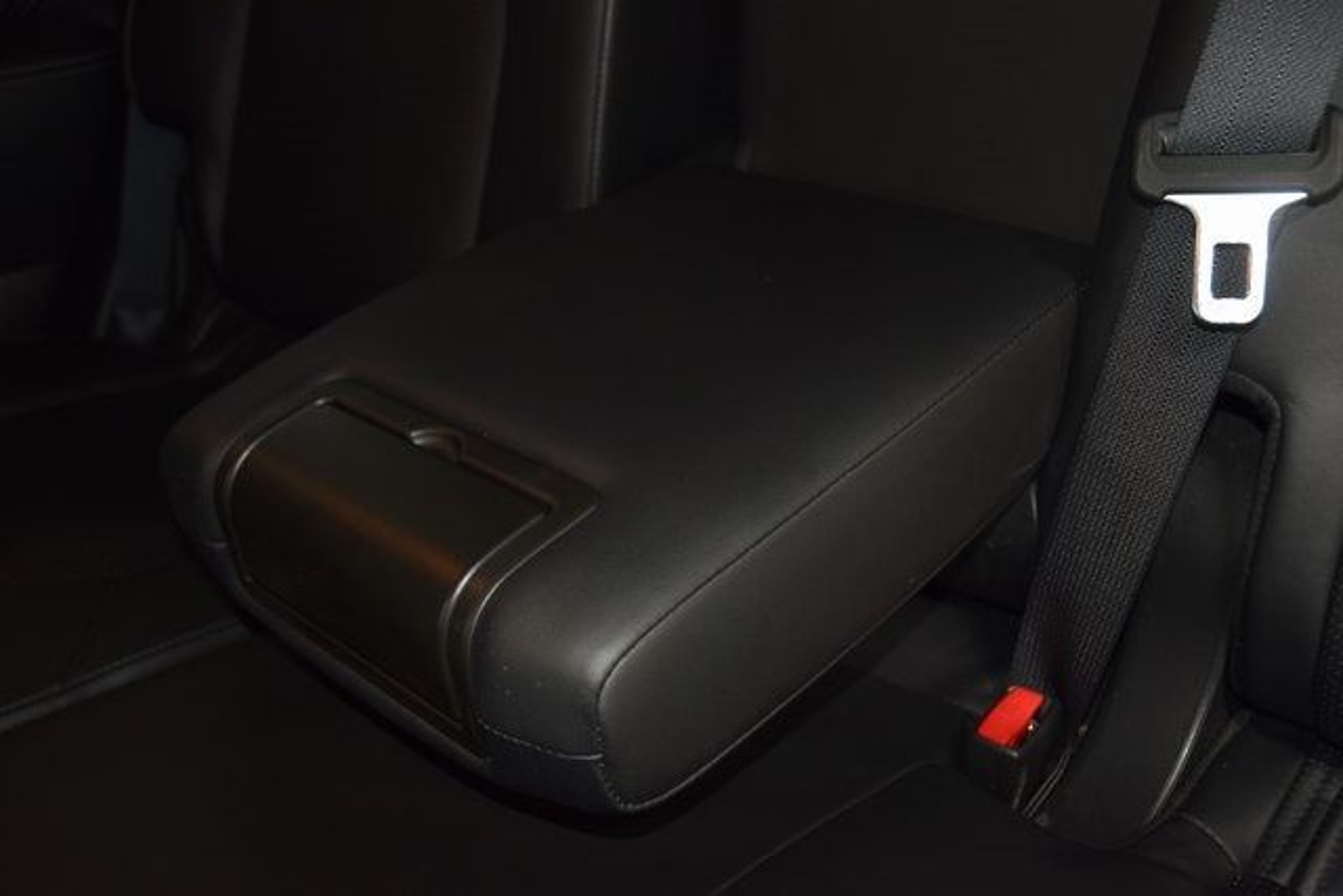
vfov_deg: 36.9
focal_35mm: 36
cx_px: 672
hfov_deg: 53.1
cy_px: 448
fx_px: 1343
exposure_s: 1/20
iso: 720
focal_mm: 24
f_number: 3.8
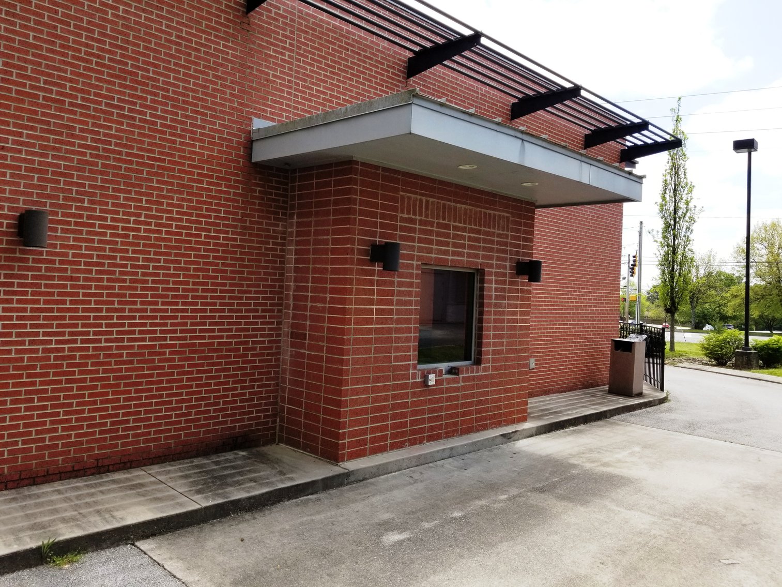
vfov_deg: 53.1
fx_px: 587
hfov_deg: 67.3
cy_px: 294
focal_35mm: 26
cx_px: 391
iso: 50
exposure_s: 1/1852
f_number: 1.7
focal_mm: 4.25
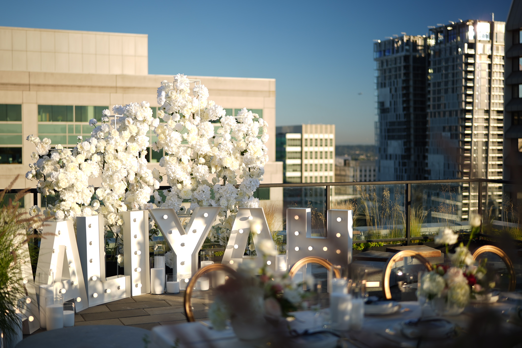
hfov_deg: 39.6
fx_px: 725
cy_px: 174
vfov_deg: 27.0
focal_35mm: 50
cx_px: 261
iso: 50
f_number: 1.4
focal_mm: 50
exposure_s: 1/125
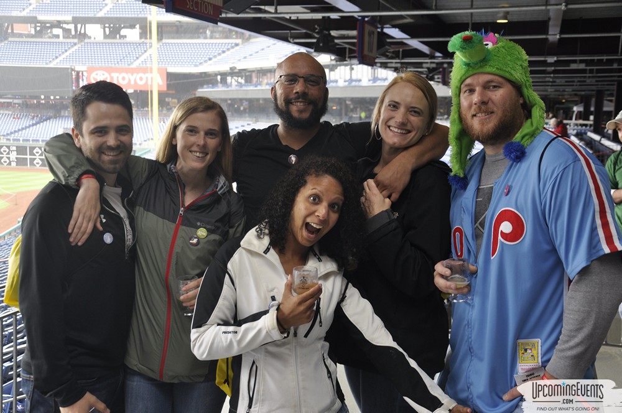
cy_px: 206
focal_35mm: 48
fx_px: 828
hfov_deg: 41.2
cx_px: 311
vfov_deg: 28.0
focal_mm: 32
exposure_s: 1/60
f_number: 5
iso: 400
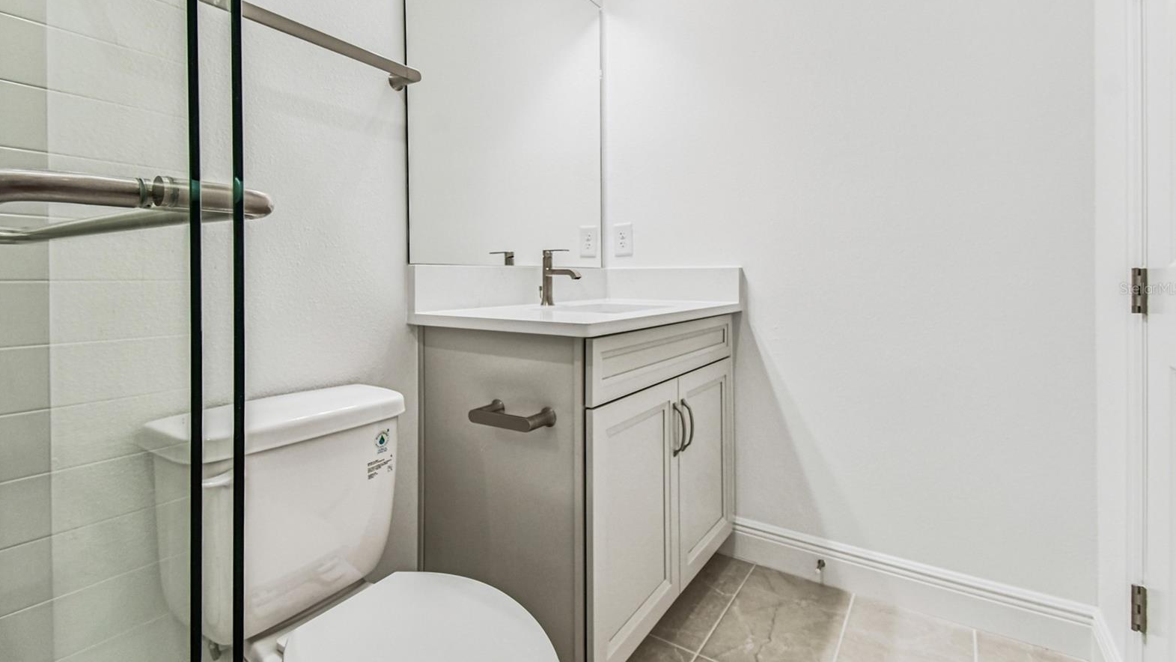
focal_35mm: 16
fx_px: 499
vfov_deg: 66.8
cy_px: 288
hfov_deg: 99.4
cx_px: 588
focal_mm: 10
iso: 640
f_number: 7.1
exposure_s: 1/200
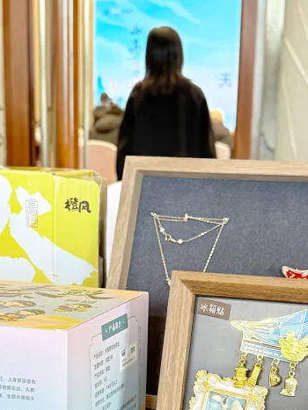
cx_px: 142
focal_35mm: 74
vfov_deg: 25.5
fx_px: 878
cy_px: 366
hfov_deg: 19.9
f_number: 1.78
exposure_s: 1/100
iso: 100
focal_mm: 6.76
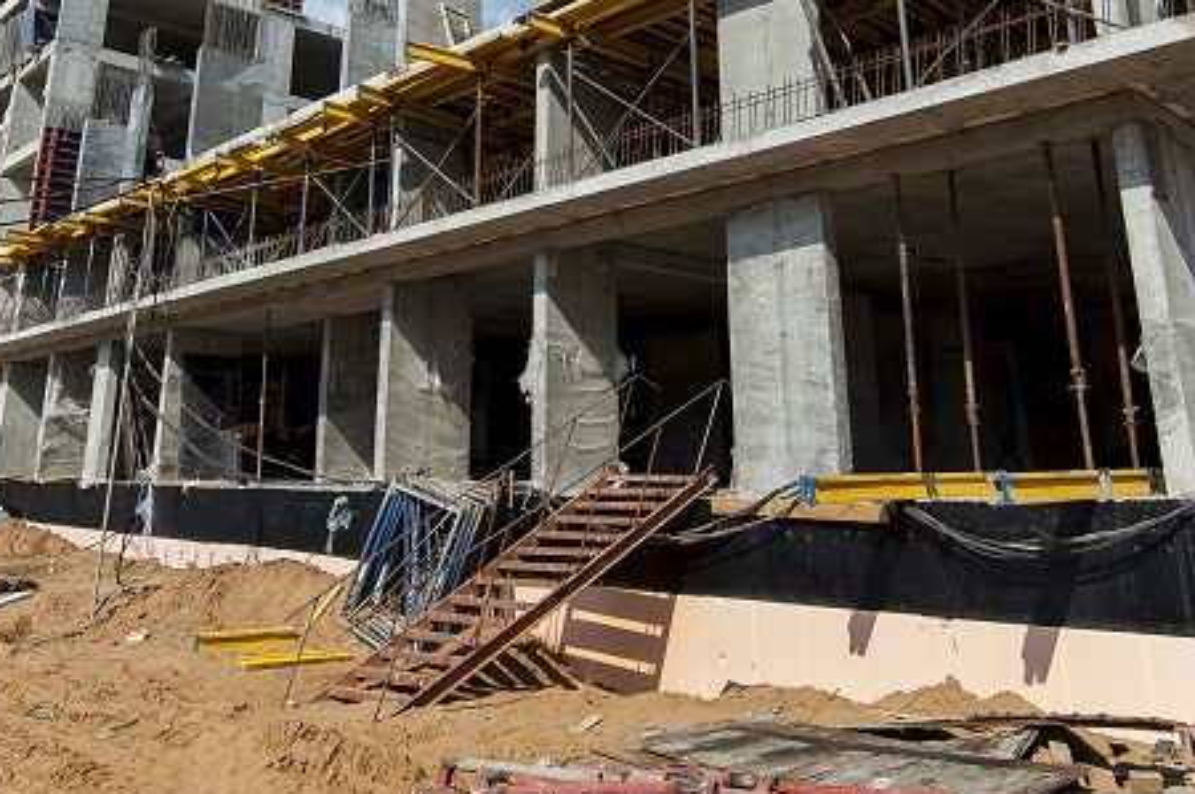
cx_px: 603
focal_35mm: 32
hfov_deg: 58.8
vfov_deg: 38.8
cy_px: 112
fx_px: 1061
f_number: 6.3
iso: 100
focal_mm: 18
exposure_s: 1/400
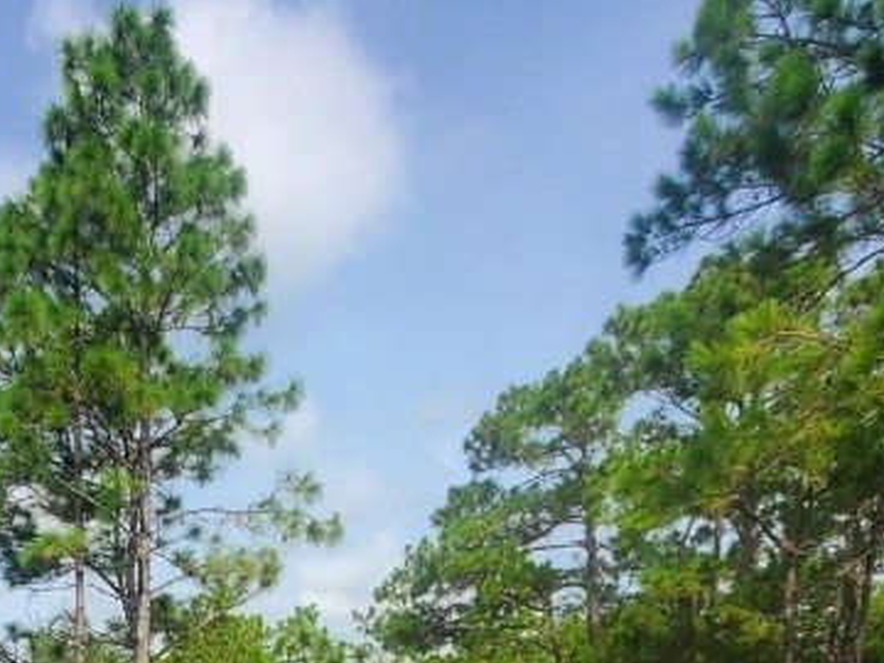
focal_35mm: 37
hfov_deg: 48.0
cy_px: 862
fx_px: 945
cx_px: 209
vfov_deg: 30.5
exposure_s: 1/754
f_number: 2.2
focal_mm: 1.8
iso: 50
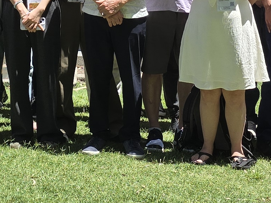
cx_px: 65
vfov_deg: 11.6
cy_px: -135
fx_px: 939
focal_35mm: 120
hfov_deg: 16.3
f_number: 1.7
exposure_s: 1/553
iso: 12
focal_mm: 6.3
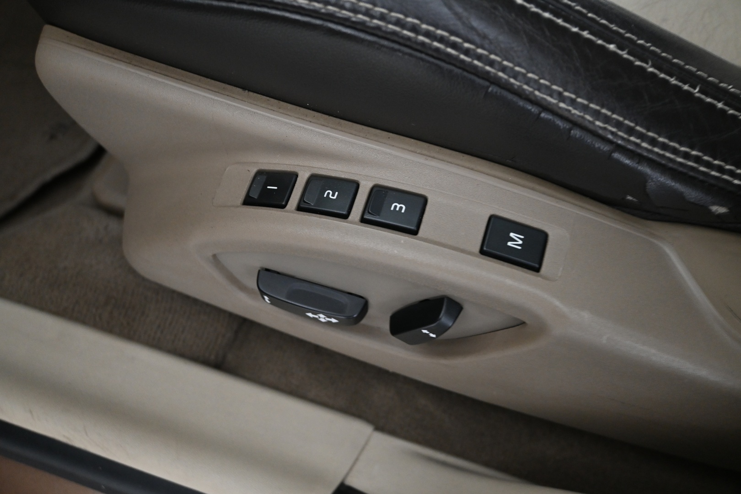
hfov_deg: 63.2
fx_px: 602
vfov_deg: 44.6
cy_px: 247
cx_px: 370
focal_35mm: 29
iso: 1600
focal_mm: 19.5
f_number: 3.8
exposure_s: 1/8
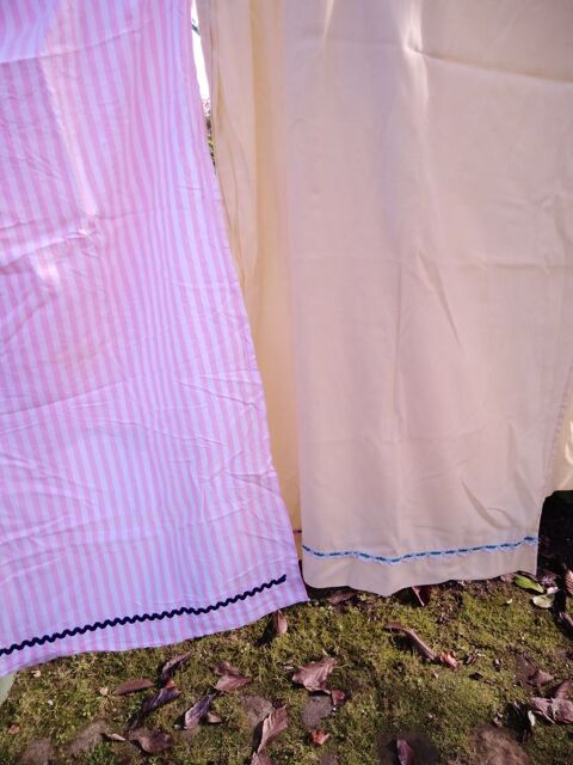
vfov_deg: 67.3
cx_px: 286
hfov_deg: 53.1
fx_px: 574
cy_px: 382
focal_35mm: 26
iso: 100
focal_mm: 3.46
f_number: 2.2
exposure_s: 1/238
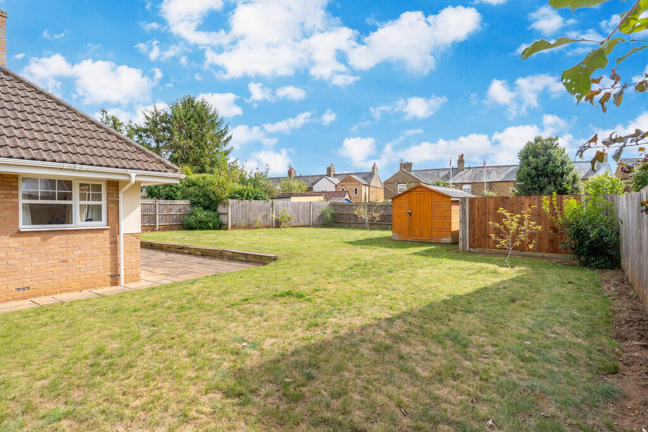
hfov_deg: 86.9
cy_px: 216
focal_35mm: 19
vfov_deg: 64.6
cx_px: 324
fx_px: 342
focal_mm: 19
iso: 320
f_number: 8
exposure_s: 1/100
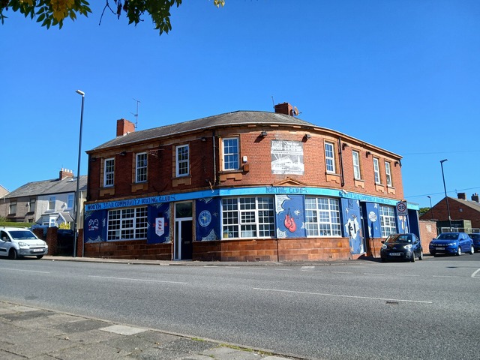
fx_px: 361
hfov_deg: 67.3
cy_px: 180
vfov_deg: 53.1
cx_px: 240
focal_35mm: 26
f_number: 1.8
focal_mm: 3.98
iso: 20
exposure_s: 1/439
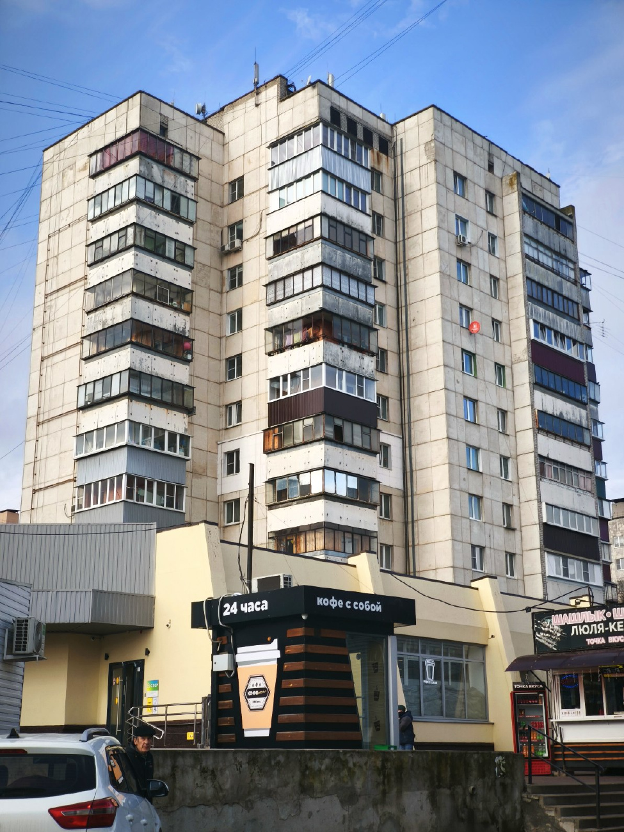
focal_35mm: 50
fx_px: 1202
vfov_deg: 38.2
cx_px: 312
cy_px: 416
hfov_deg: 29.1
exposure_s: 1/182
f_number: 1.9
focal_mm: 7.1
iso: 50
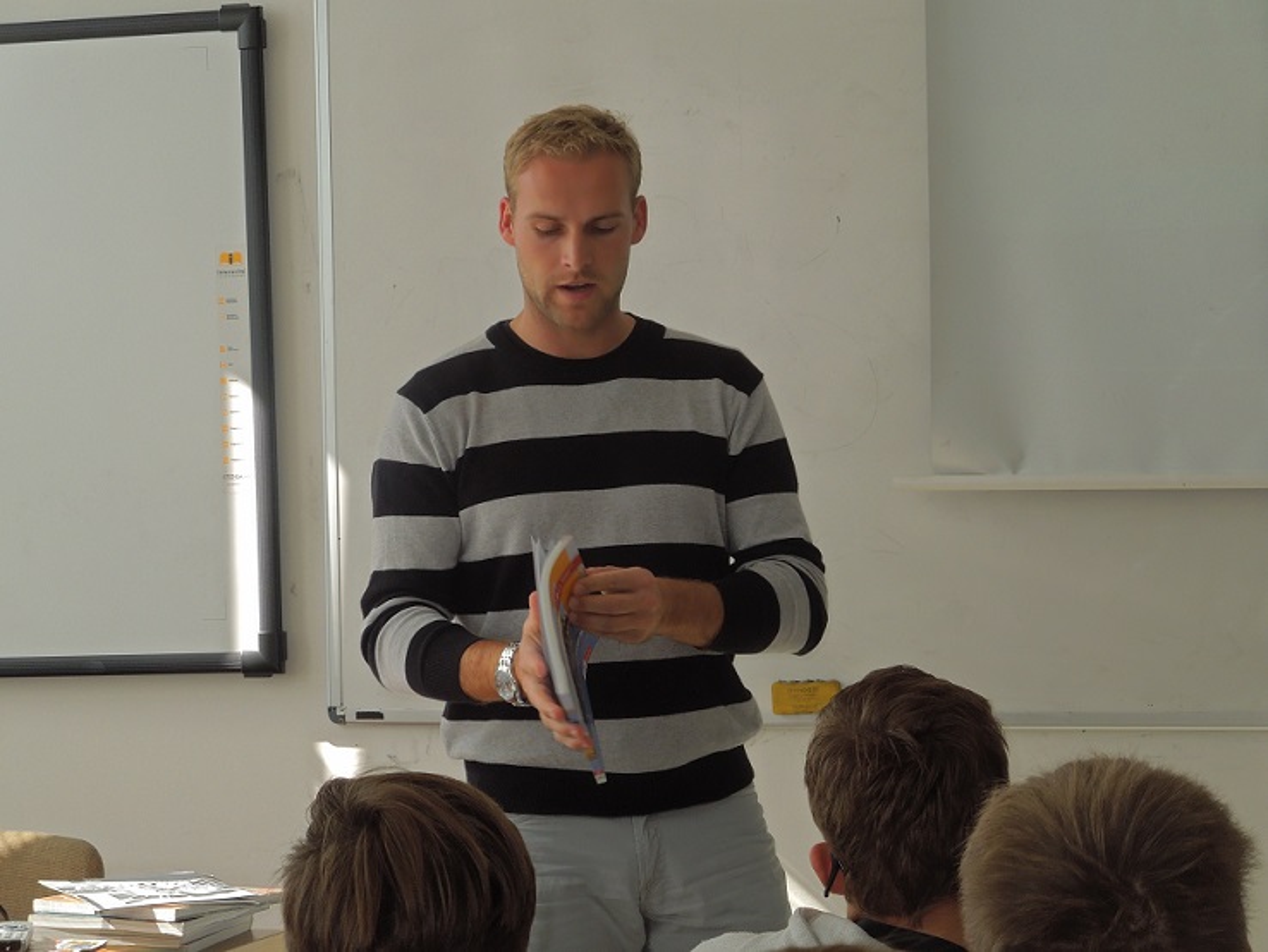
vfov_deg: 12.5
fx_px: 4360
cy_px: 476
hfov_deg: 16.5
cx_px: 634
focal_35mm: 119
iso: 180
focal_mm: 21.5
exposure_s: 1/100
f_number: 4.8
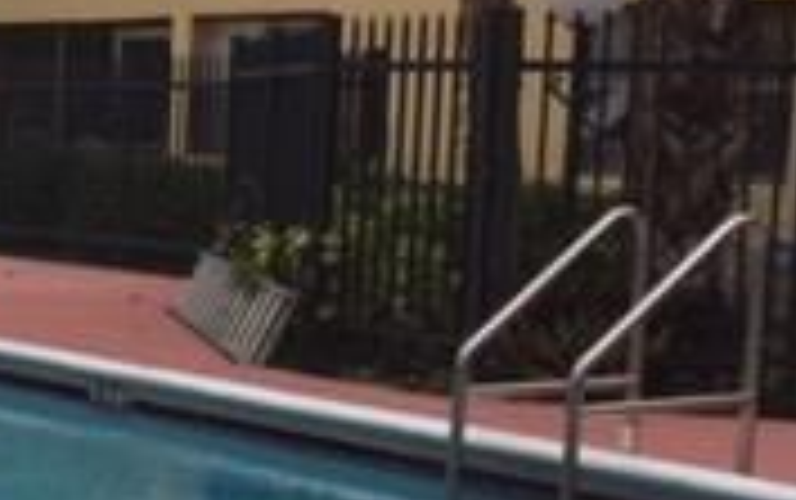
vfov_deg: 11.8
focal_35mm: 111
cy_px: 365
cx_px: -418
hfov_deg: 16.9
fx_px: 2410
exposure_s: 1/1014
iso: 32
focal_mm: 4.15
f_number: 2.2
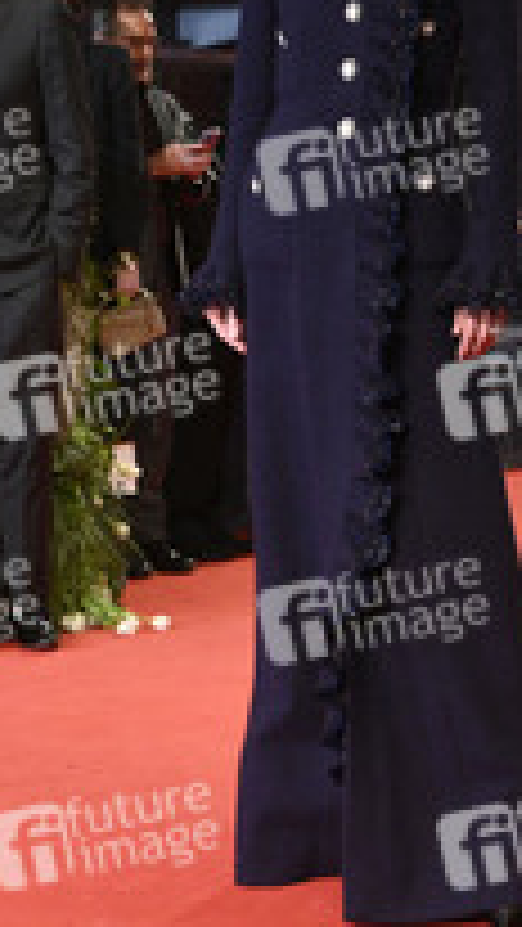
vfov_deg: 21.0
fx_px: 2483
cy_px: 274
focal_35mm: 101
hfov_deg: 11.9
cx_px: 434
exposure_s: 1/250
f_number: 5
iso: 5000
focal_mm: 44
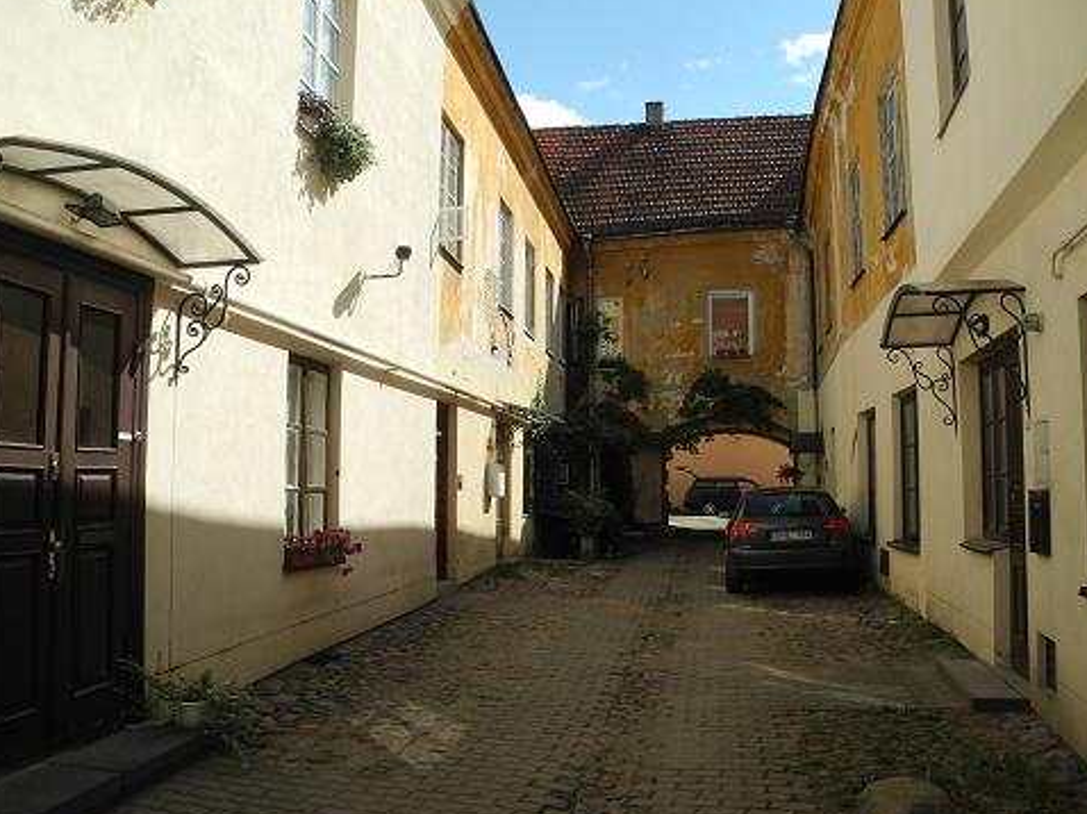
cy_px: 409
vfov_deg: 46.8
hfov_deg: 60.0
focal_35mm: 30
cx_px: 532
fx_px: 942
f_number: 4
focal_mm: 6
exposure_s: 1/800
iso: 100
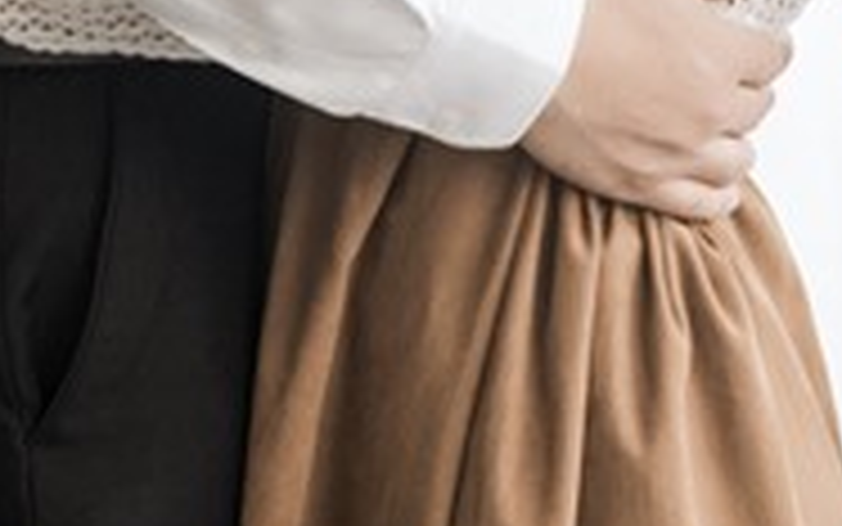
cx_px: 288
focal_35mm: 387
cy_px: -270
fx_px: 8883
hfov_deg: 5.4
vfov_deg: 3.4
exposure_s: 1/320
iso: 500
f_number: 2.8
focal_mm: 85
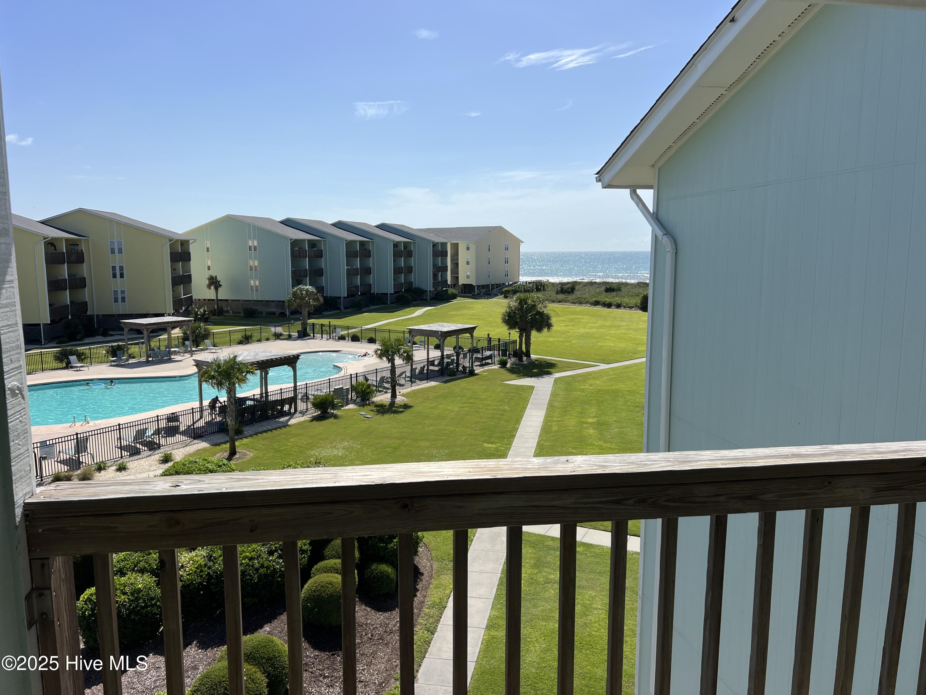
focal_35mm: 26
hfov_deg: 67.3
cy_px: 348
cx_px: 463
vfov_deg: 53.1
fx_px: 696
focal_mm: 5.7
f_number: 1.5
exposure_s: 1/6993
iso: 50
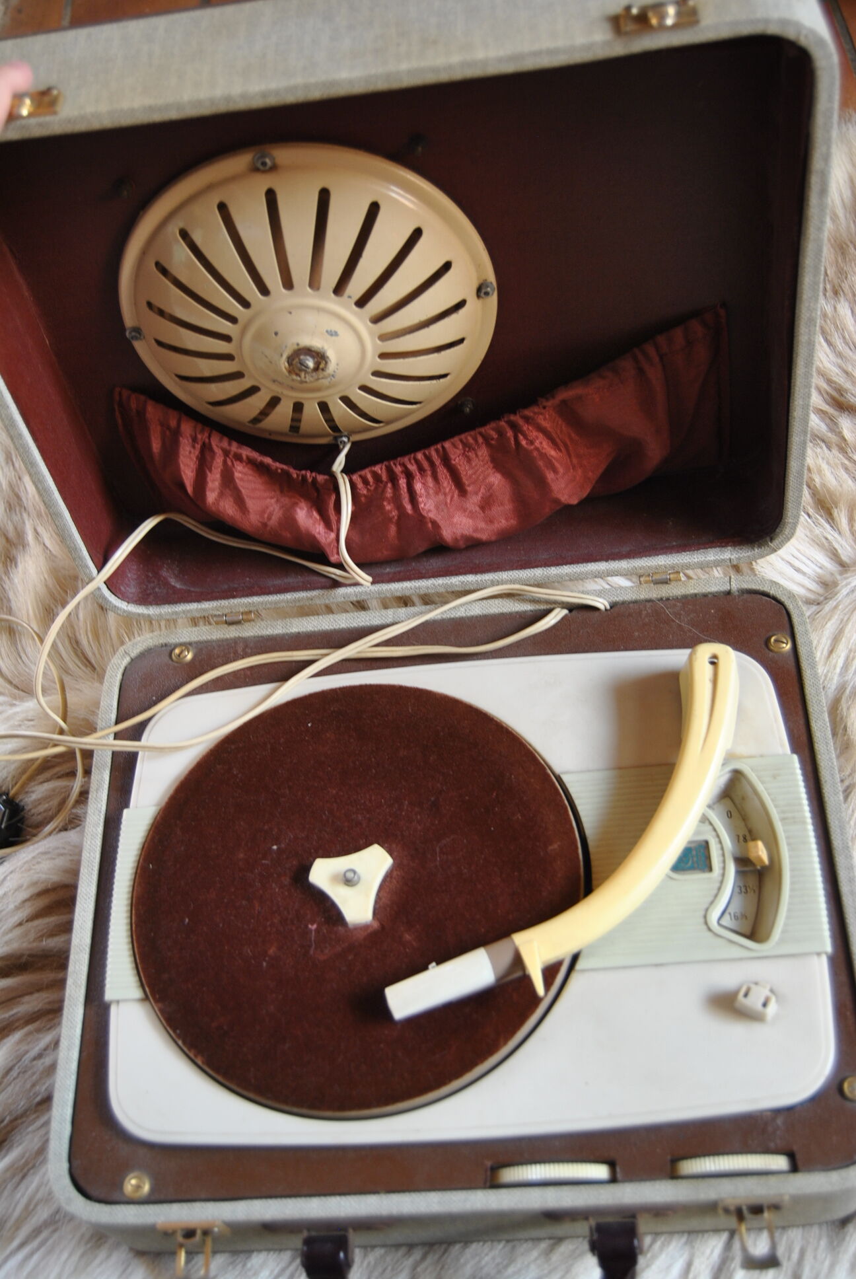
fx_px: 1387
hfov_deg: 34.3
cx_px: 428
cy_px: 640
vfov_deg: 49.5
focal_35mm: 39
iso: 200
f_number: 4
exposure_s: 1/30
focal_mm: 26
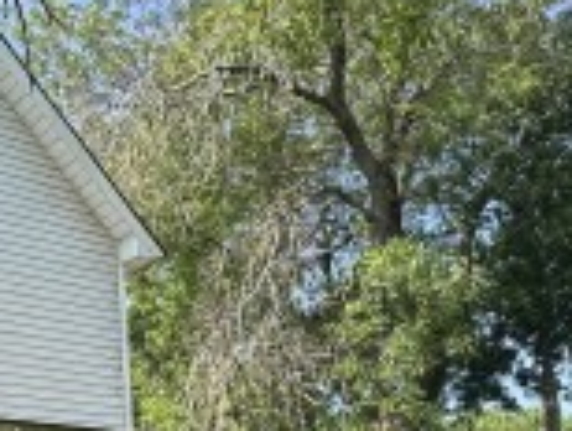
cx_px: 163
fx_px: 960
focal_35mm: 58
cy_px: 435
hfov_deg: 32.7
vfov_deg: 24.1
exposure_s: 1/469
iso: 40
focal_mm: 2.22
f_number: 2.2
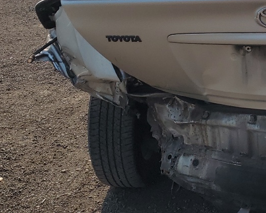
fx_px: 606
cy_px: 70
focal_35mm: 77
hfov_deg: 23.1
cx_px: 301
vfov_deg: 19.9
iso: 50
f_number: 1.5
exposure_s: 1/5000
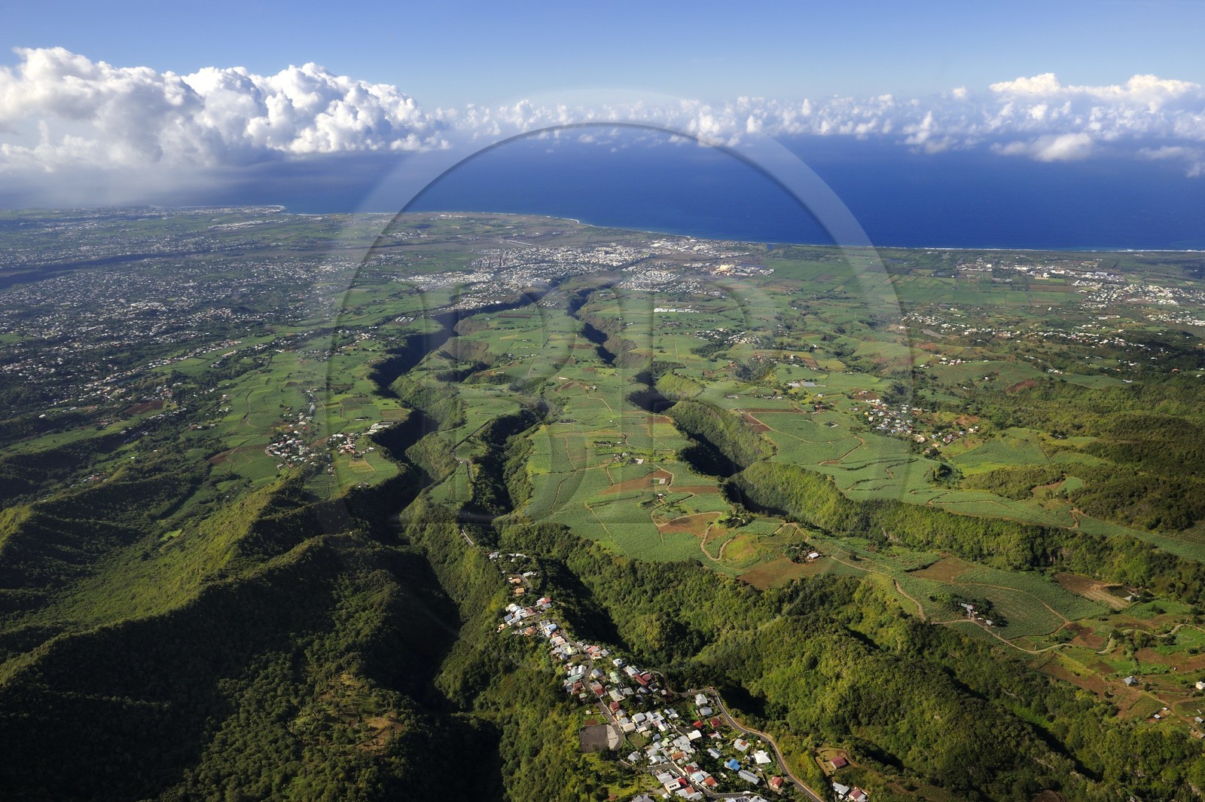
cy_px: 401
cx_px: 602
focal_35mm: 24
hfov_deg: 73.8
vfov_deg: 53.1
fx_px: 803
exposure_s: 1/1000
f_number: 11
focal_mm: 24
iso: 800
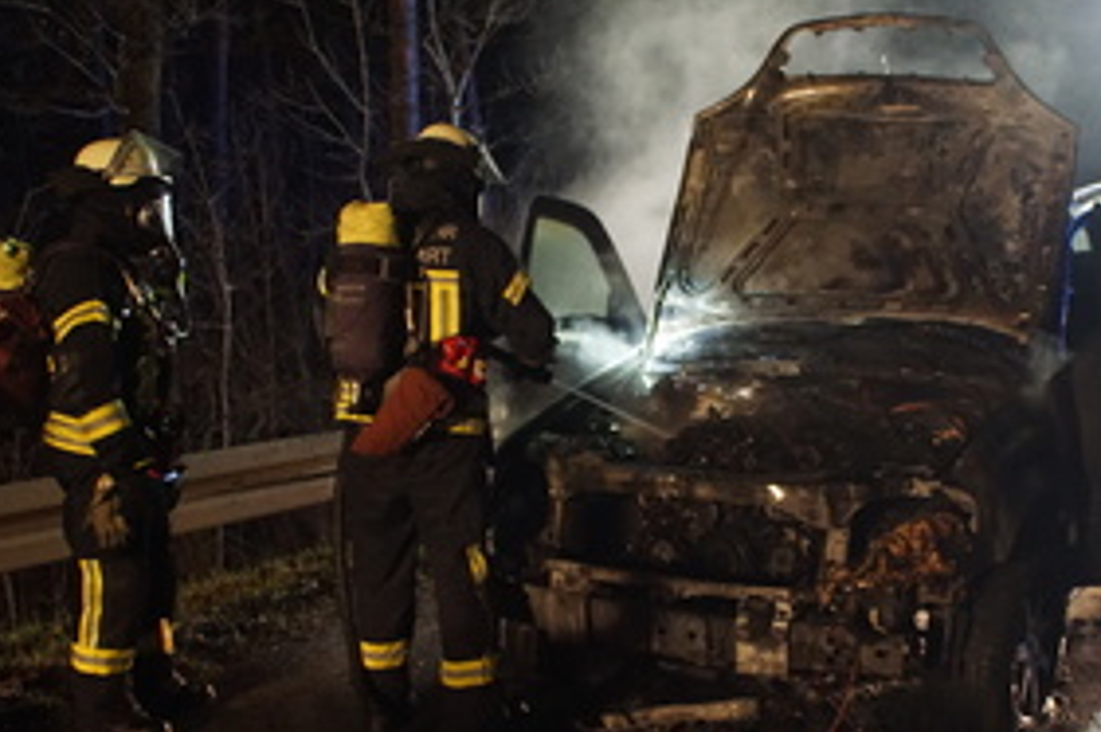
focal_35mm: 47
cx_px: 697
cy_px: 403
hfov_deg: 41.6
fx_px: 1437
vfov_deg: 28.6
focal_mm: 22
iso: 3200
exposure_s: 1/40
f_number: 3.5
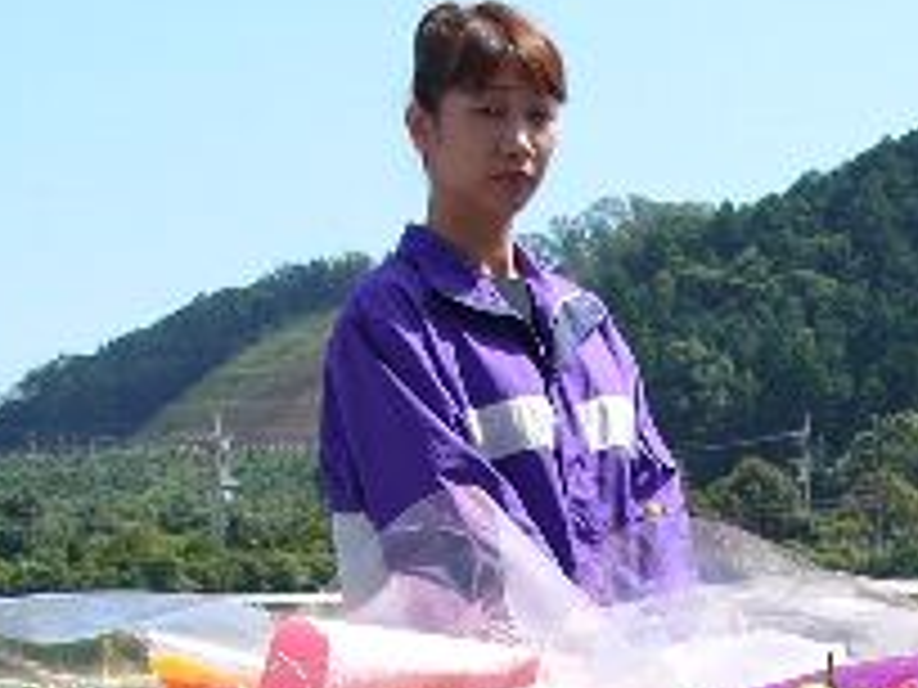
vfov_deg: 7.8
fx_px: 4986
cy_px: 863
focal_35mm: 188
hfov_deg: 10.5
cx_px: 814
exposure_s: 1/500
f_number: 5.6
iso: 50
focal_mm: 10
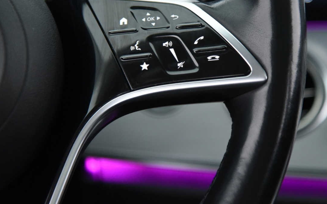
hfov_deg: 12.5
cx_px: 155
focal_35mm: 167
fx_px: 1488
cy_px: 52
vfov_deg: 7.8
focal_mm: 110
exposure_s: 1/25
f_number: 4
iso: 4000
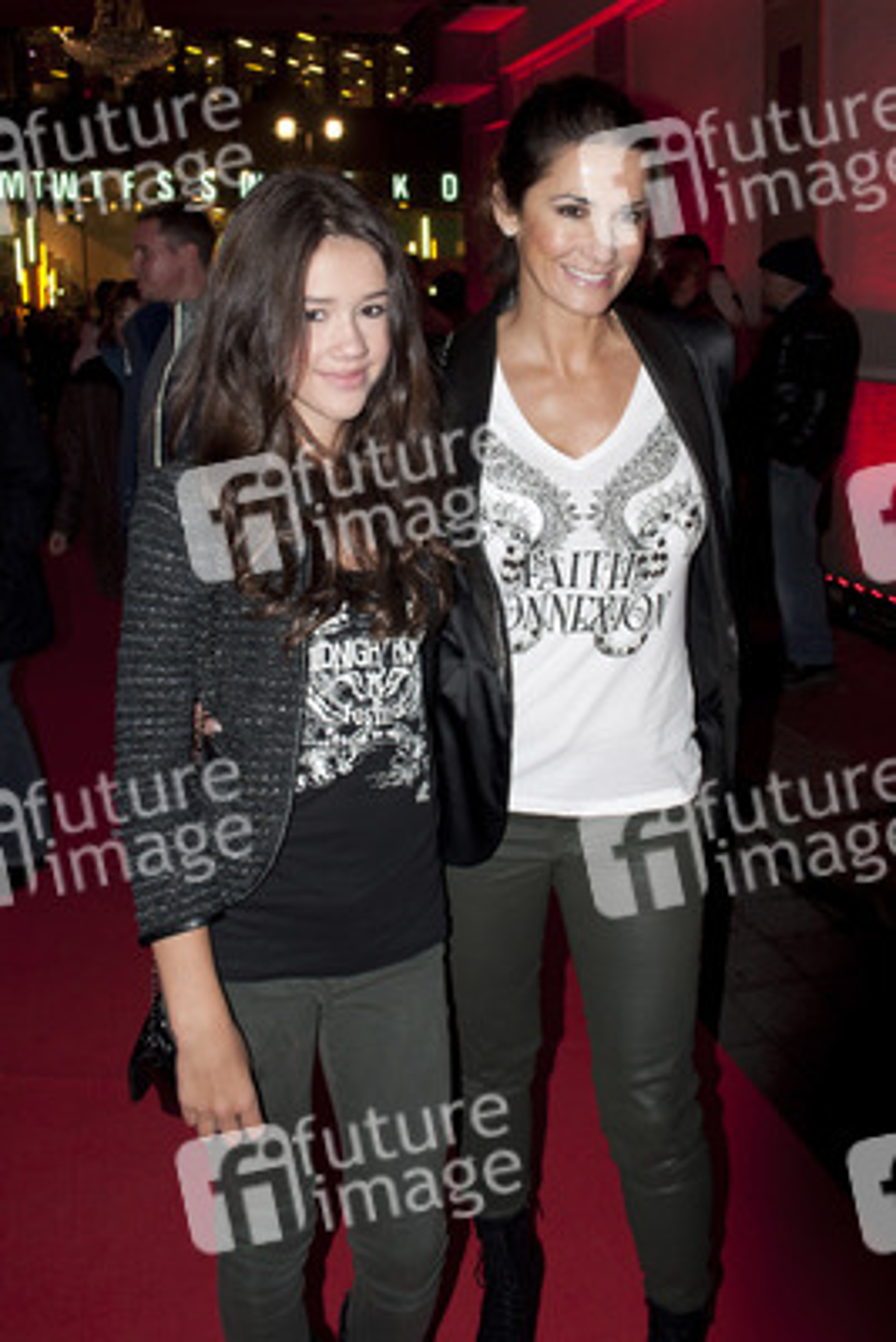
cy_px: 671
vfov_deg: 67.4
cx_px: 448
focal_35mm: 27
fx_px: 1007
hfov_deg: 48.0
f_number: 5
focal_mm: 18
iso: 200
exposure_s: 1/40
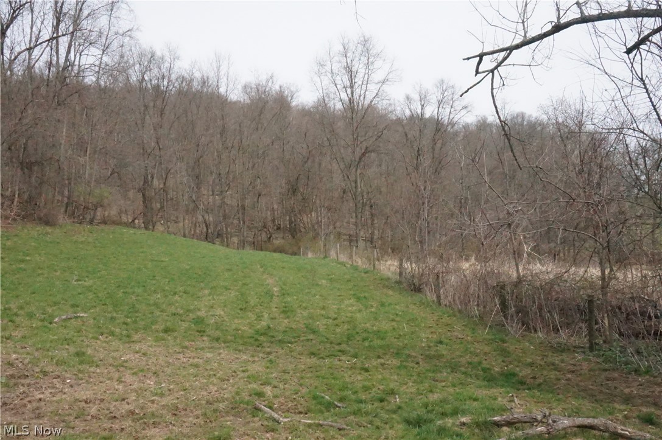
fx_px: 661
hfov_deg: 53.2
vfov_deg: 36.8
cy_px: 220
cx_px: 331
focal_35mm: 36
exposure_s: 1/4000
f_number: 20
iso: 12800
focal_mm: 24
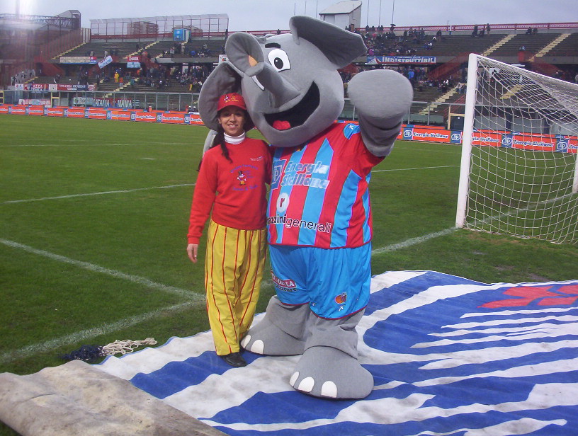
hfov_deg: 47.8
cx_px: 289
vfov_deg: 37.0
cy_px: 218
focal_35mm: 39
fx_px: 653
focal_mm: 6
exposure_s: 1/36.9
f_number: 4.5
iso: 100
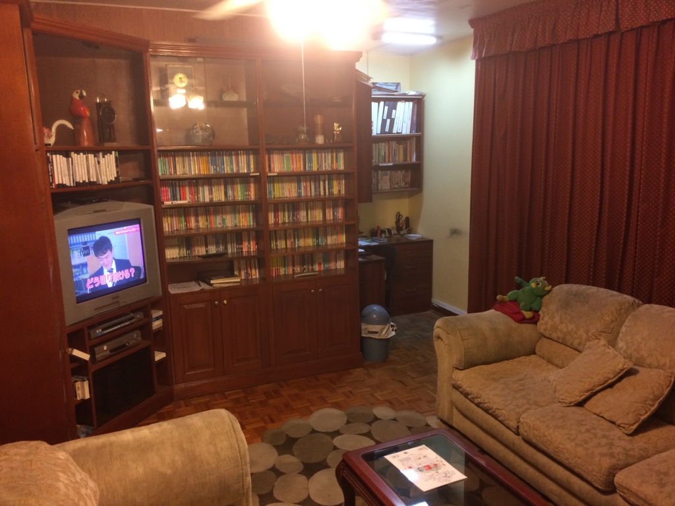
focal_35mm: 29
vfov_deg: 48.2
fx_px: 565
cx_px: 338
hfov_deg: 61.7
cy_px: 253
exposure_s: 1/30
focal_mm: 4.15
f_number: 2.2
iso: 160
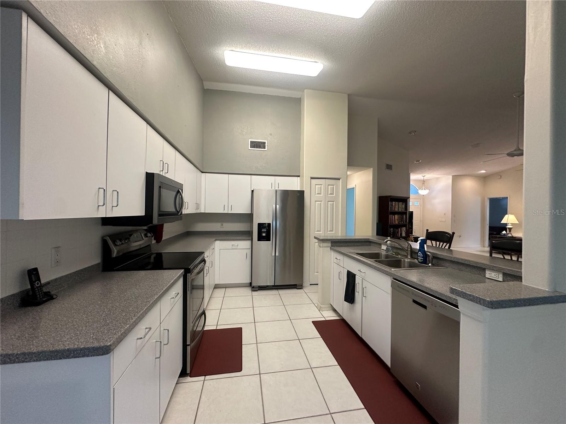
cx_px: 283
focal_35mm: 14
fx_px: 229
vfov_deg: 85.7
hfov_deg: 102.1
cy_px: 212
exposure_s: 1/60
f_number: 2.2
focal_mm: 2.22
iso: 250
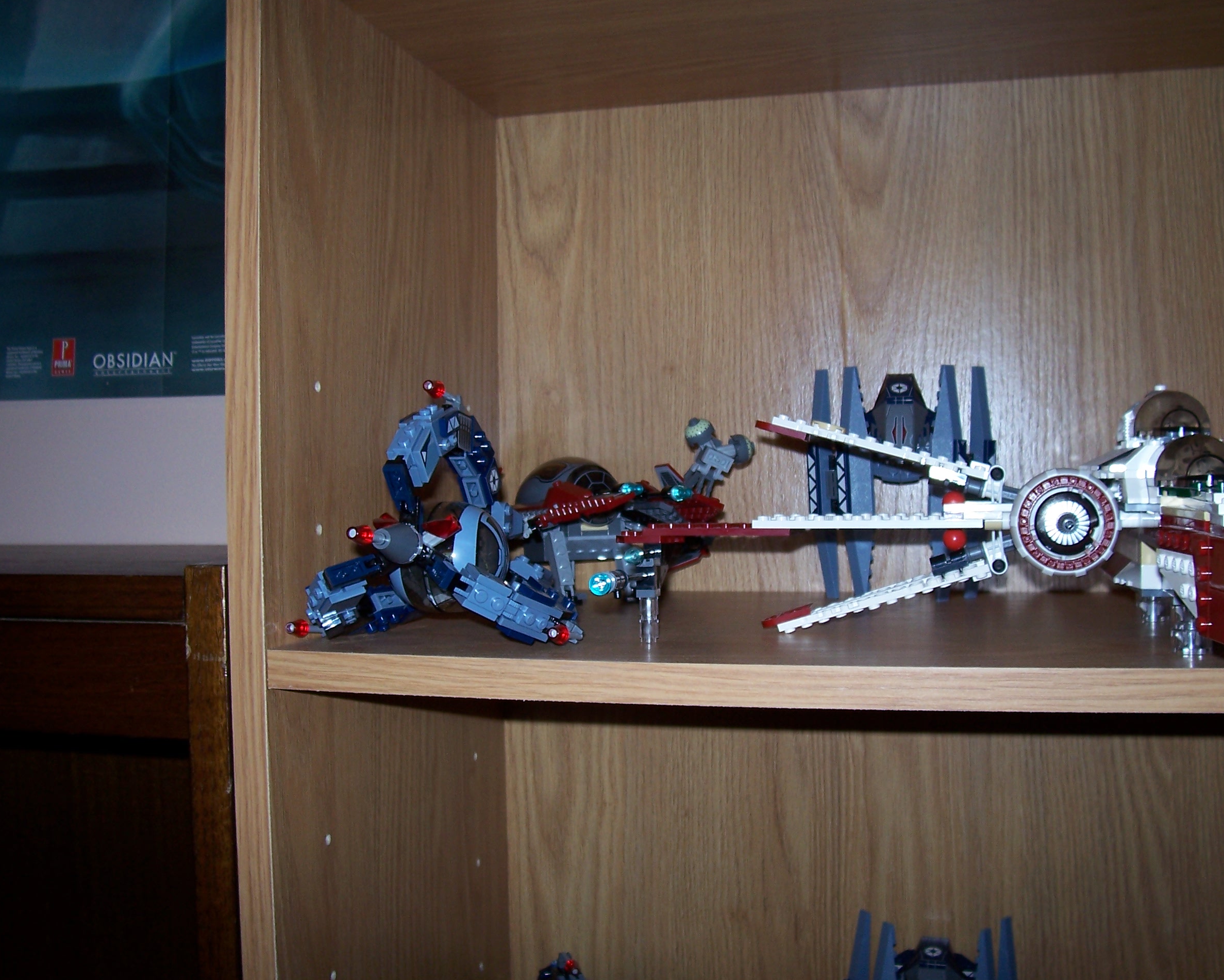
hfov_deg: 50.3
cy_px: 484
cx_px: 611
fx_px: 1304
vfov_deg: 41.2
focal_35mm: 36
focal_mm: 5.6
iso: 80
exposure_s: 1/60
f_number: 2.7
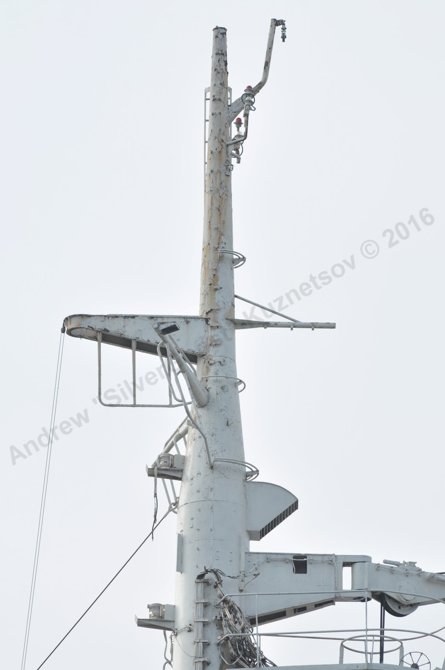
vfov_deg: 8.9
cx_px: 222
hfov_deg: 5.9
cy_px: 335
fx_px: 4322
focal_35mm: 232
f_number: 8
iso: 200
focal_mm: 155
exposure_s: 1/250
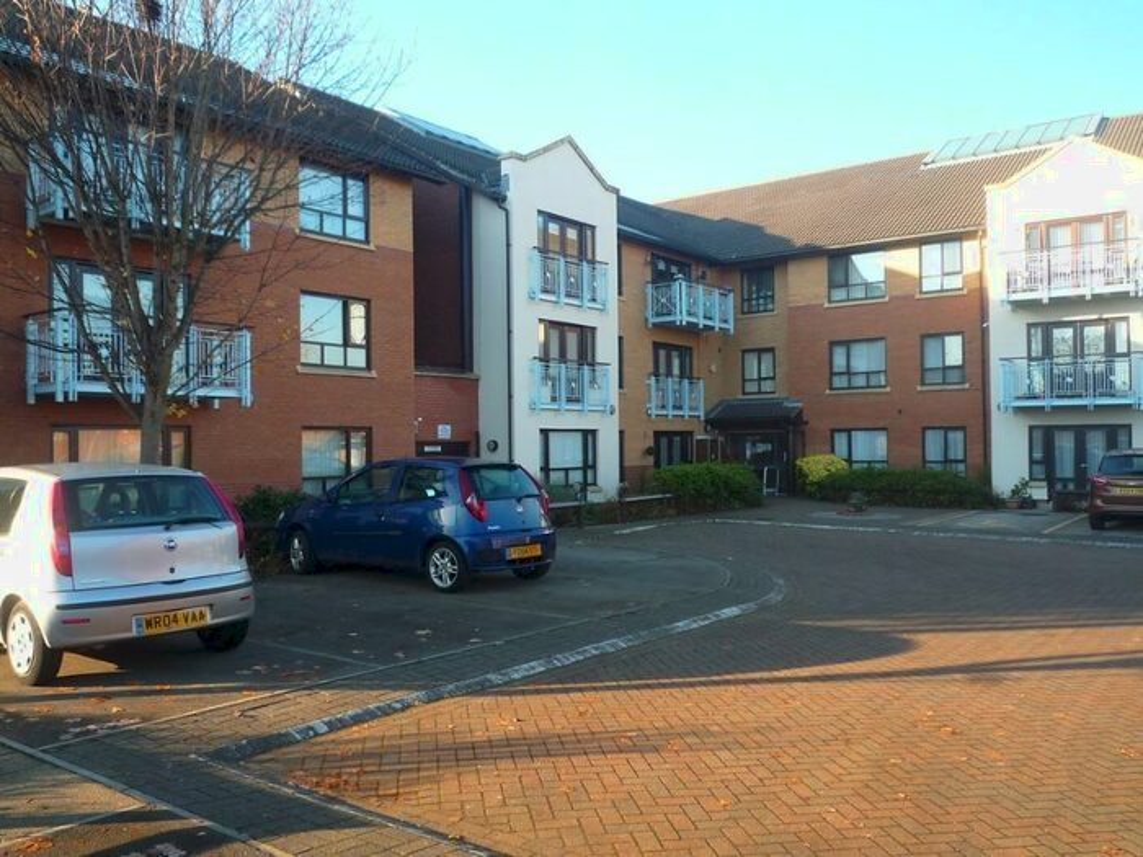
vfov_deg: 53.1
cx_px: 572
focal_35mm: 26
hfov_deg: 67.3
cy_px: 428
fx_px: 859
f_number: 2.8
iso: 100
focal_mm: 4.4
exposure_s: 1/250
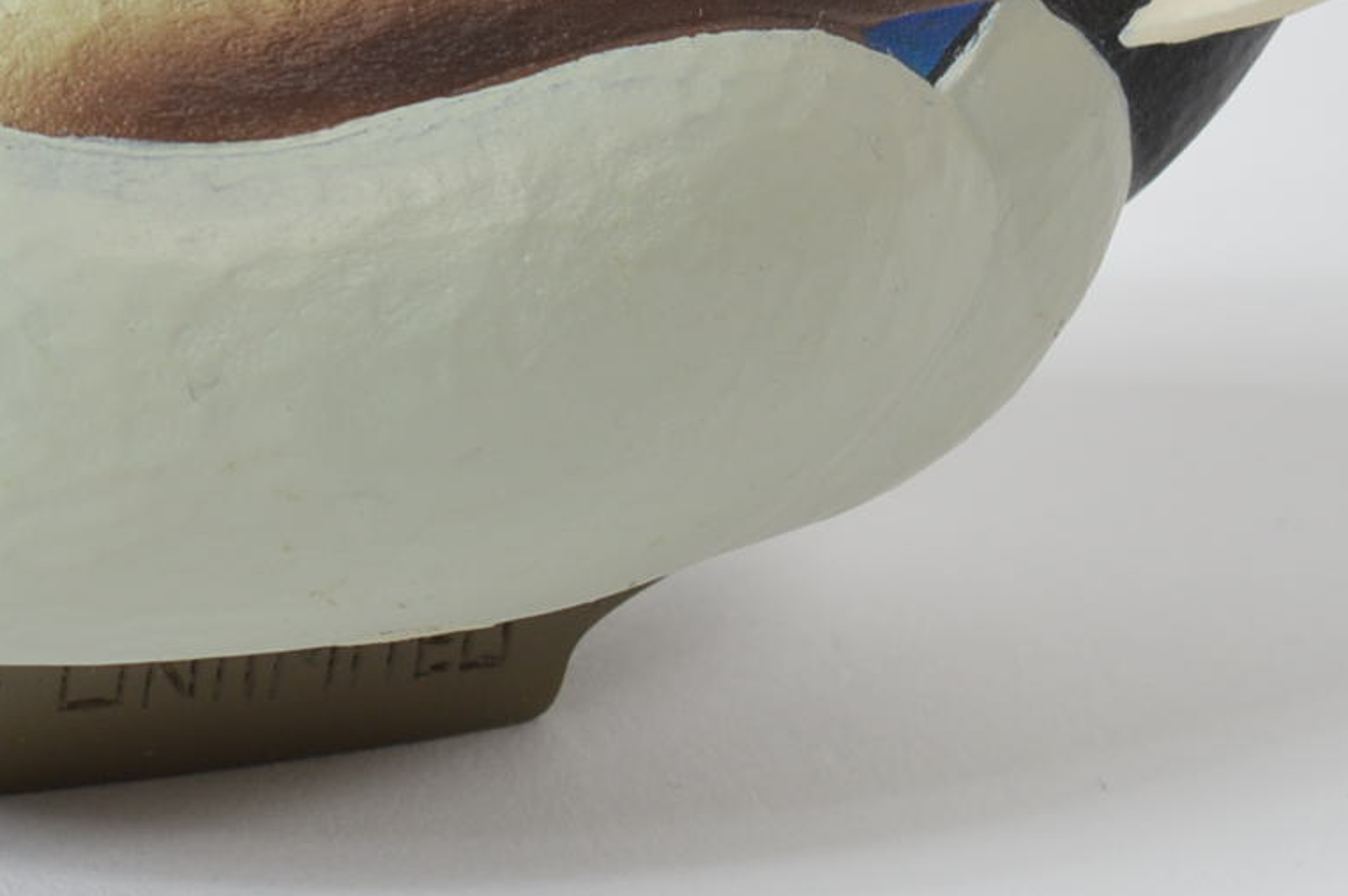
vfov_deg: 5.0
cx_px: -1092
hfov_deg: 7.4
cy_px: -90
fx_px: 10174
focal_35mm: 272
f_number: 11
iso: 100
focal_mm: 46
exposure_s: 1/100
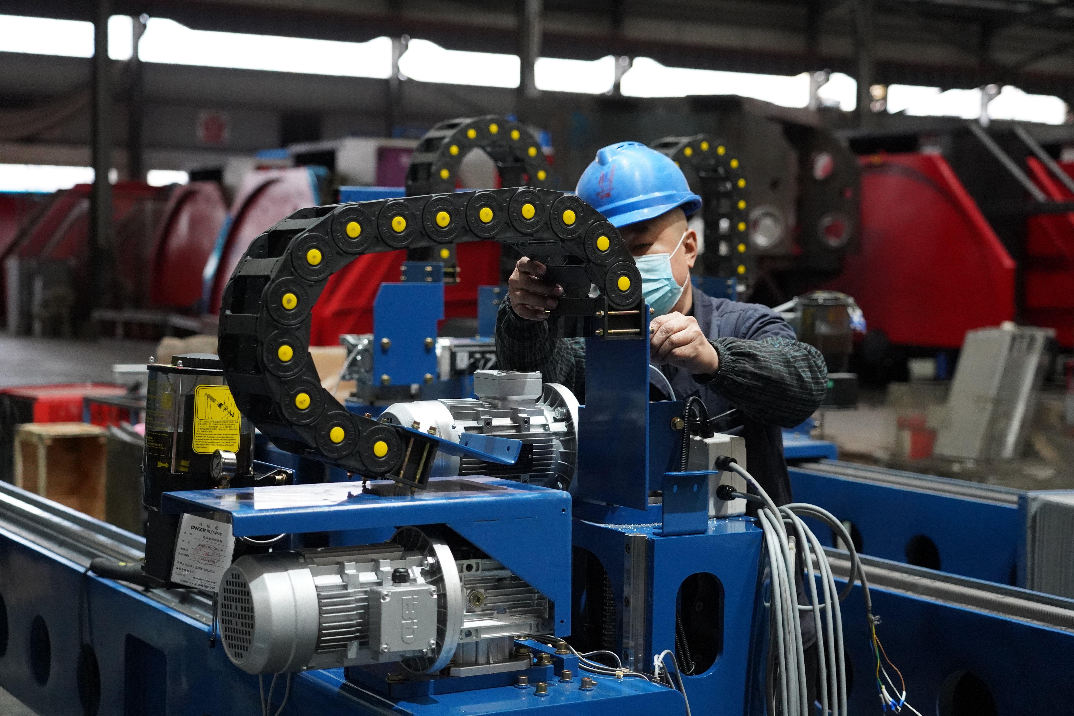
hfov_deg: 32.9
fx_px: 1820
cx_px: 537
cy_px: 358
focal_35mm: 61
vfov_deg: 22.3
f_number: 4
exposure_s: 1/160
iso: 8000
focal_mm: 61
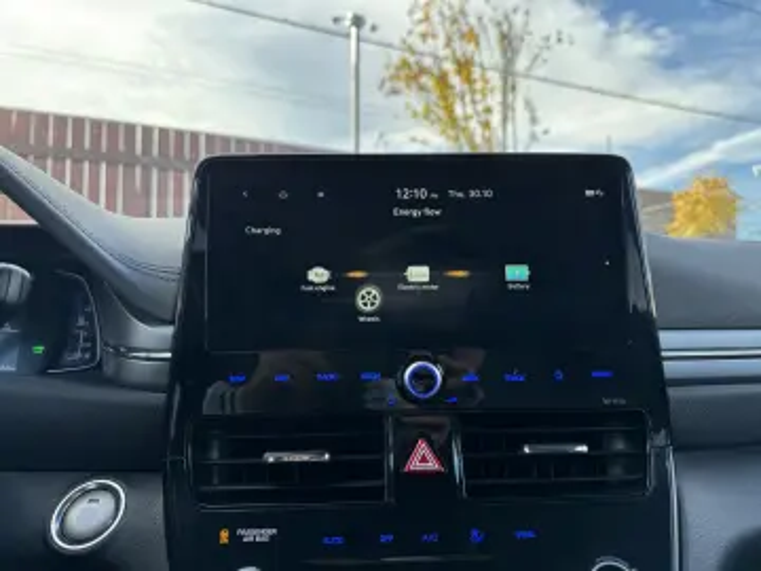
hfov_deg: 71.6
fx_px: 528
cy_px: 286
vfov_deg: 56.8
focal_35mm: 24
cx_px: 380
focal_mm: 6.76
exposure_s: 1/390
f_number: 1.78
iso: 80
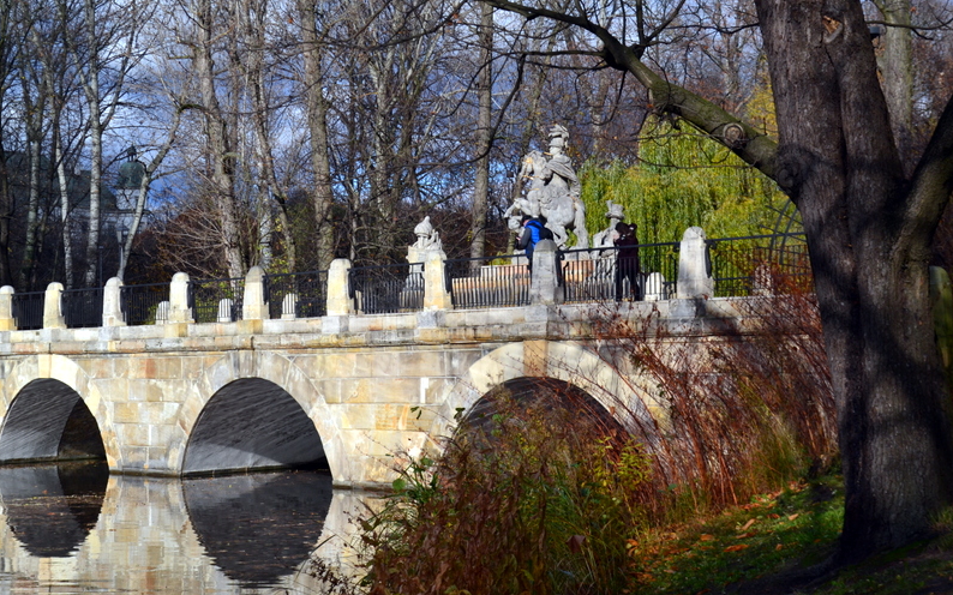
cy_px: 282
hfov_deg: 27.9
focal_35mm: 74
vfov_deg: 17.6
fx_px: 1922
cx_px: 479
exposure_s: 1/200
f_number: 10
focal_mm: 48
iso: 400
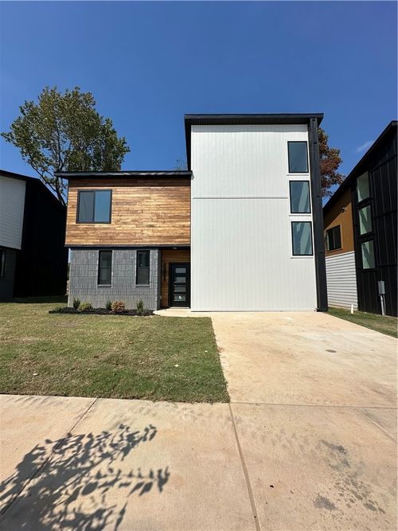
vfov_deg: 102.1
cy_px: 266
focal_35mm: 14
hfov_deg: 85.7
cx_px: 199
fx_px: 215
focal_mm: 2.22
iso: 50
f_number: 2.2
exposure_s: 1/4651
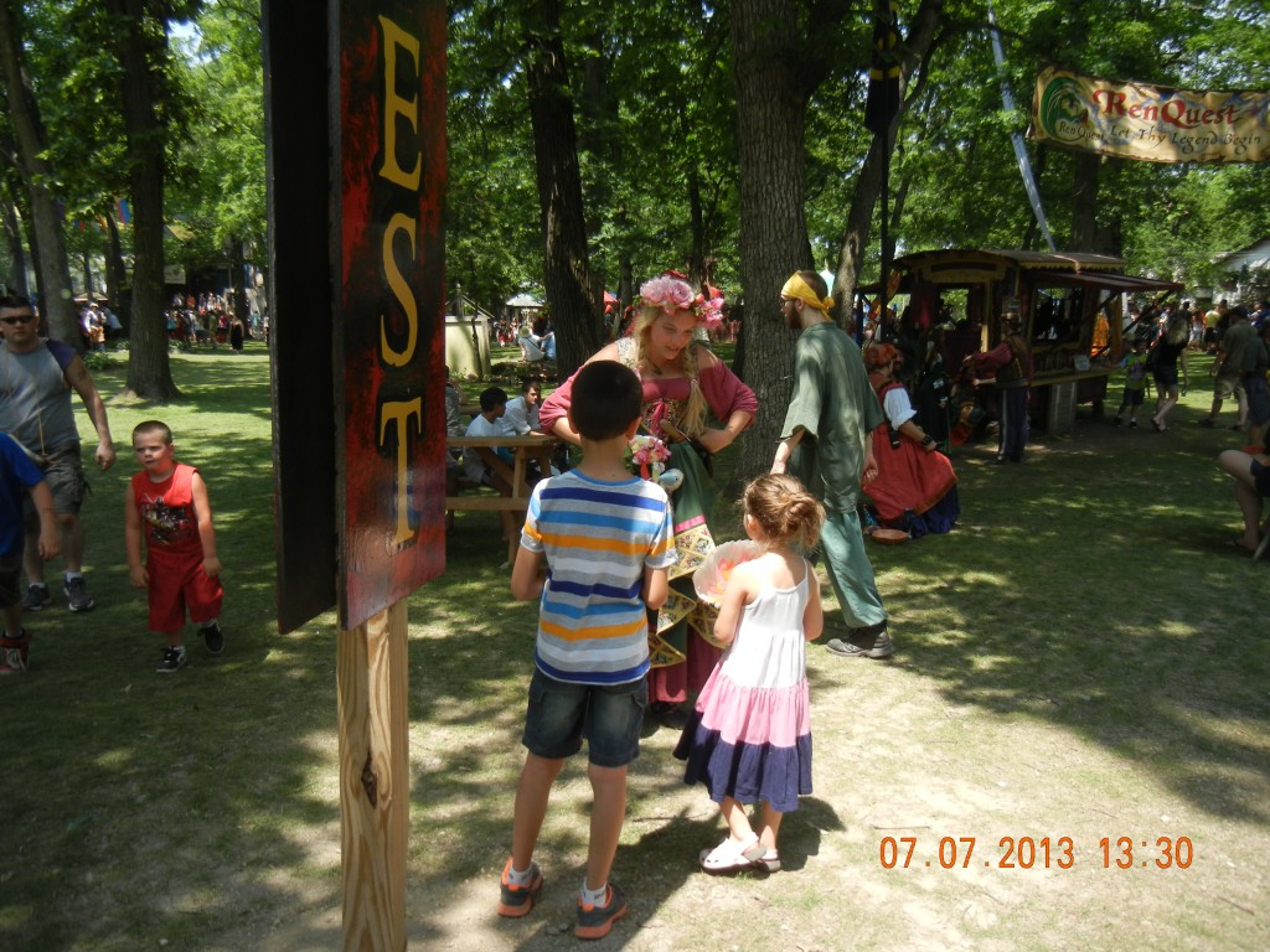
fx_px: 1101
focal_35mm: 30
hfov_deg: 60.0
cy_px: 476
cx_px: 635
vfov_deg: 46.8
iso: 160
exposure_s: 1/530
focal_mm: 5.4
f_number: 3.5
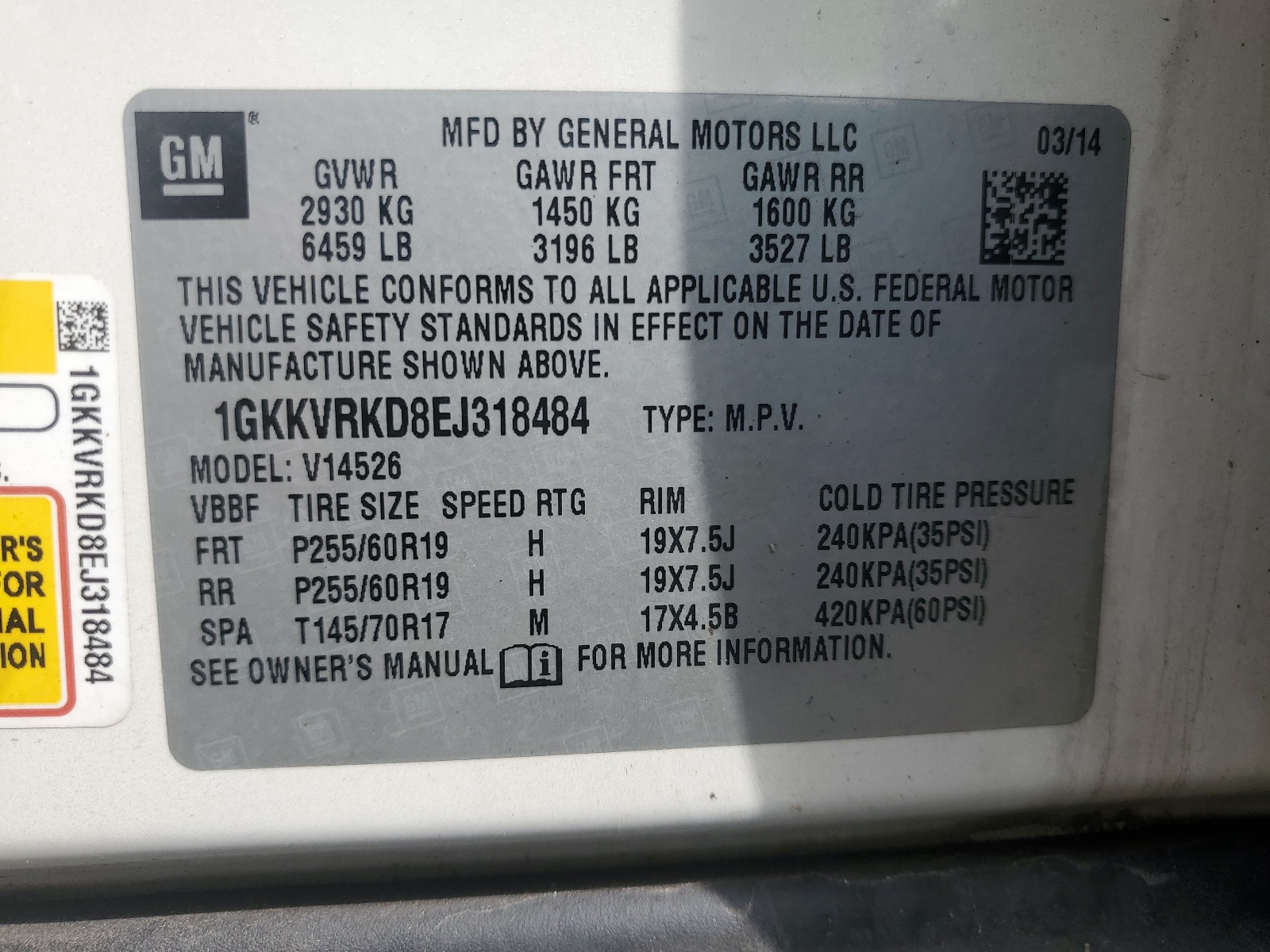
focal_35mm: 26
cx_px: 635
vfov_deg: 53.1
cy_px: 476
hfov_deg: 67.3
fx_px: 954
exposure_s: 1/2000
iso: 50
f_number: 1.5
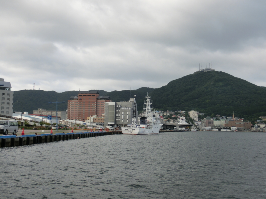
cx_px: 133
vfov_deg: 30.9
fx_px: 361
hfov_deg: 40.4
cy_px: 100
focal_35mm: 47
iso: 80
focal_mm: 8.29
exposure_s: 1/500
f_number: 4.2
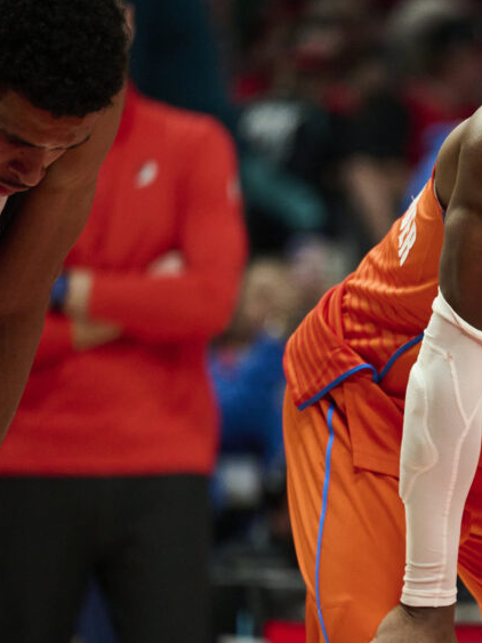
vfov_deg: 4.6
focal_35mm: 427
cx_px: 553
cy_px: 372
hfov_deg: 3.5
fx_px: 7931
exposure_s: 1/1600
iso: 3200
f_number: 2.8
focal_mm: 200
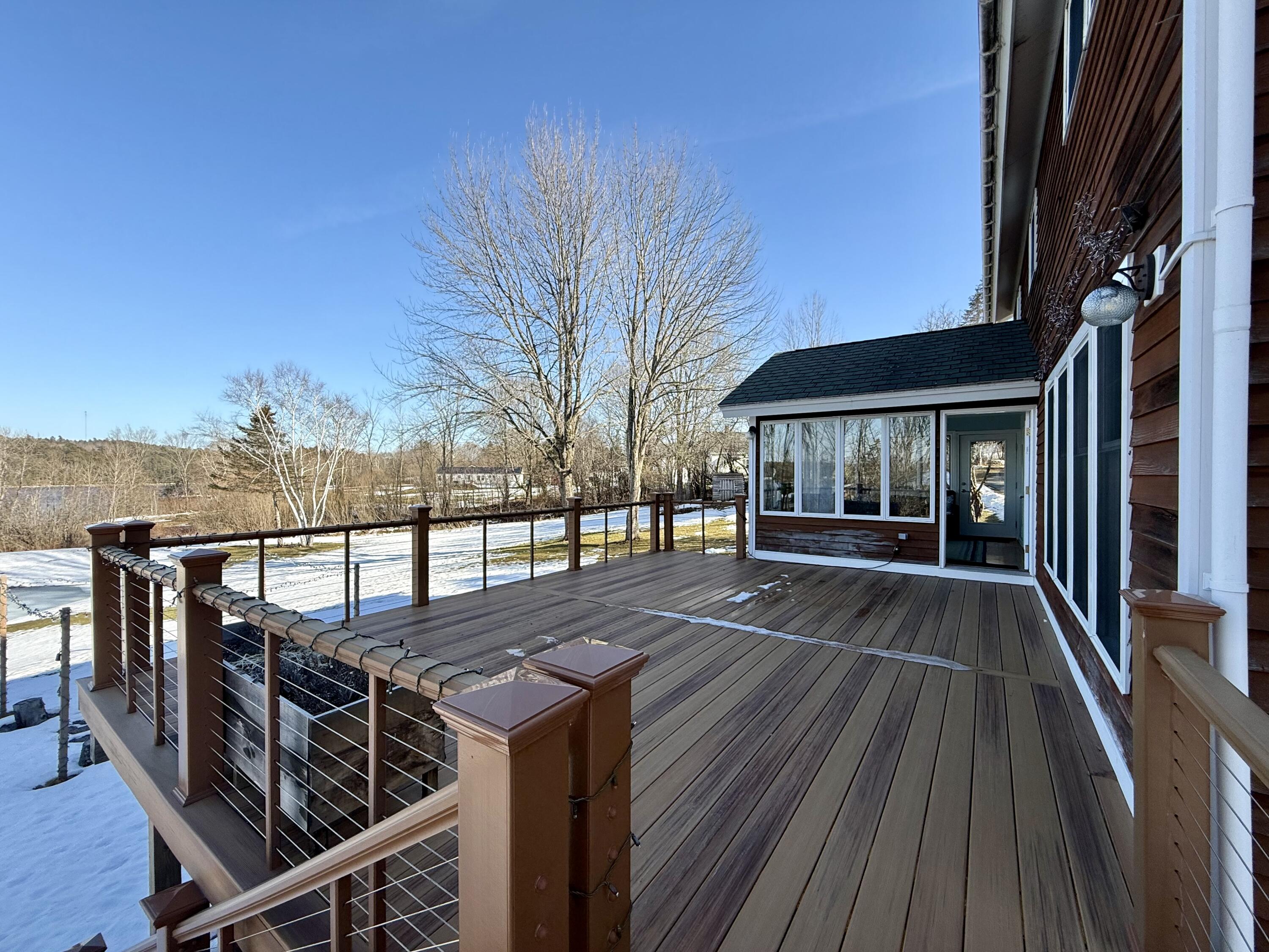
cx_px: 634
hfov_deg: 102.1
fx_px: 513
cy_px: 476
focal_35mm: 14
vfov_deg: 85.7
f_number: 2.2
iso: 50
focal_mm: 2.22
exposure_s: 1/1017
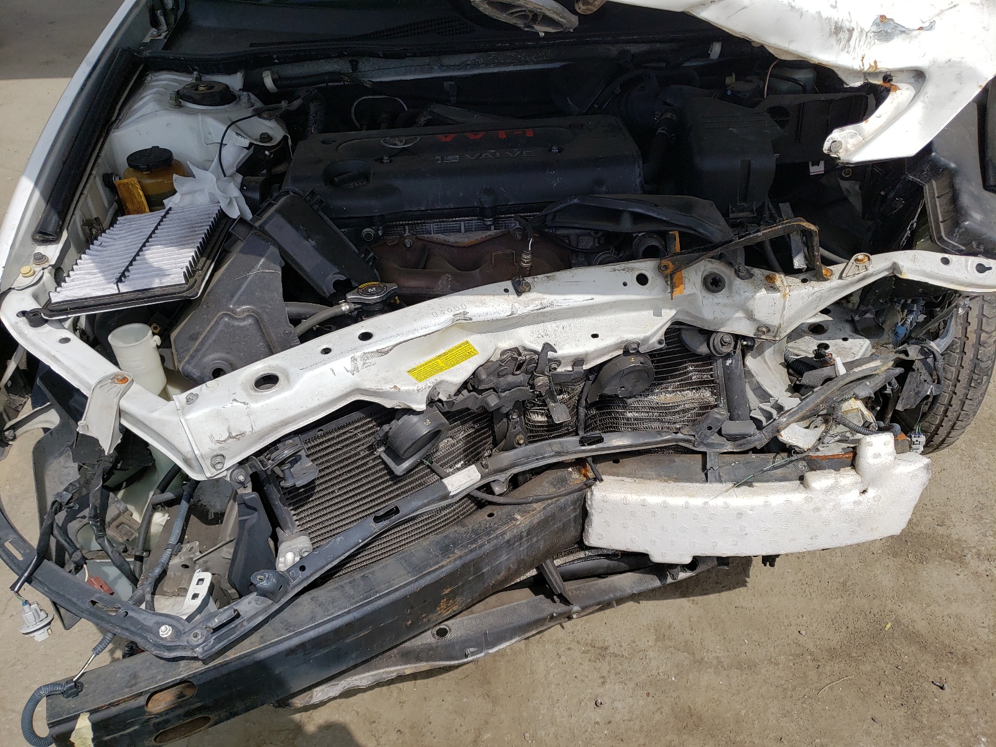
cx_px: 498
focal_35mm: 26
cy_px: 374
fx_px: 748
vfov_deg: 53.1
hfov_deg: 67.3
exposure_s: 1/5000
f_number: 1.5
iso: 50
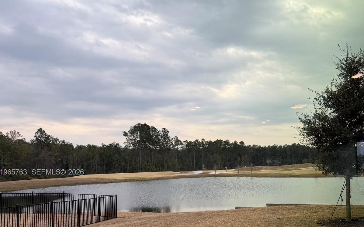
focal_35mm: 34
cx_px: 233
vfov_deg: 36.3
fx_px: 337
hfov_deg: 55.9
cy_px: 173
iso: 80
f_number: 1.78
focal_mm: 6.76
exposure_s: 1/1139
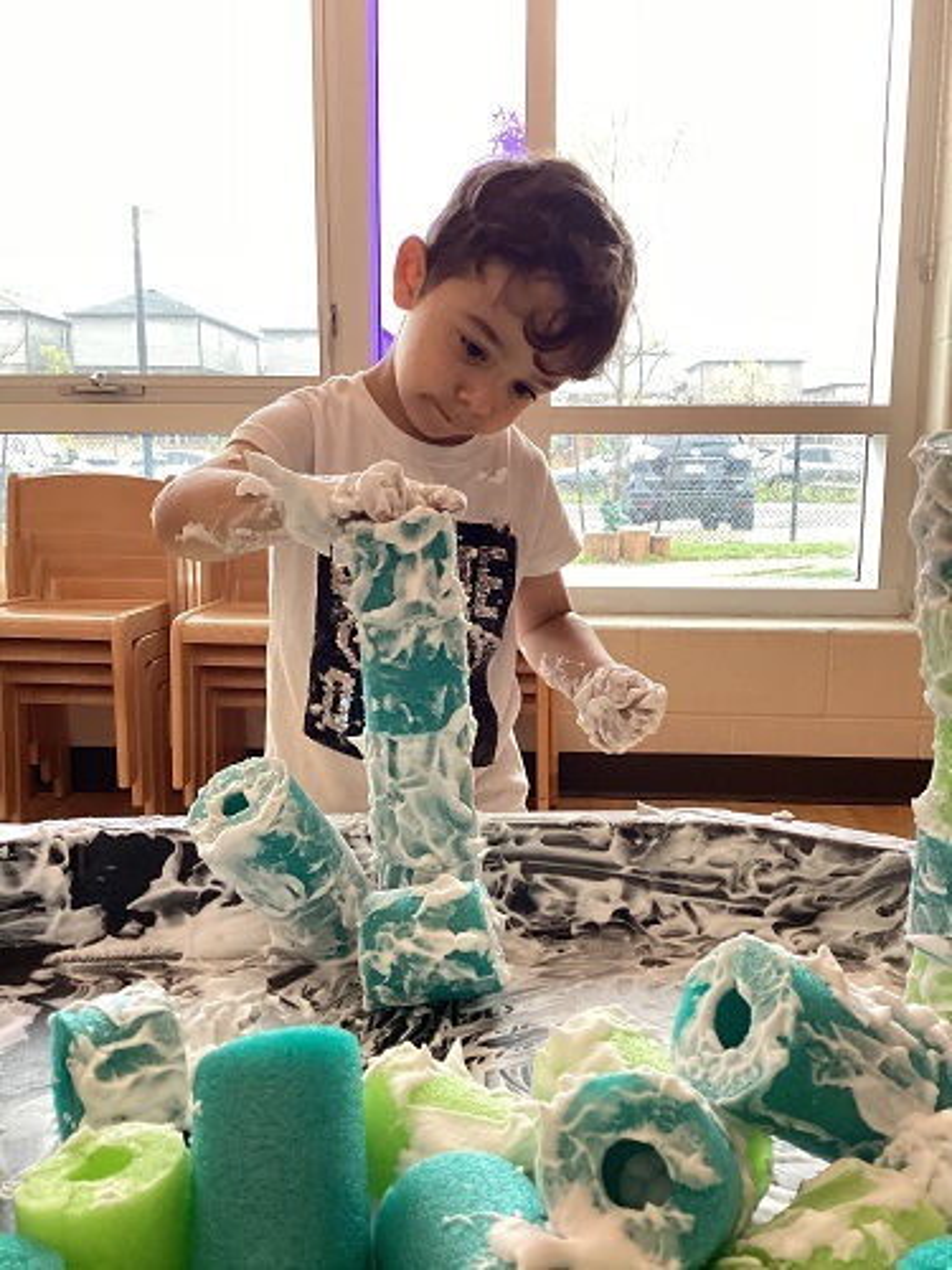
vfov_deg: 58.4
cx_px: 476
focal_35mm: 31
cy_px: 635
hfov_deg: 45.4
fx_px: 1137
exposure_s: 1/60
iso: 160
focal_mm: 3.3
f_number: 2.4
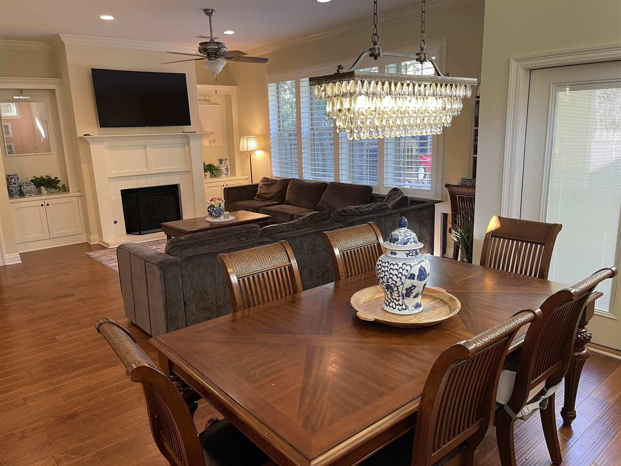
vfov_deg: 53.1
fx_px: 466
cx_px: 310
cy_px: 233
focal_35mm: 26
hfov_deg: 67.3
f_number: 1.6
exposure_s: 1/60
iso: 100
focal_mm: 5.1
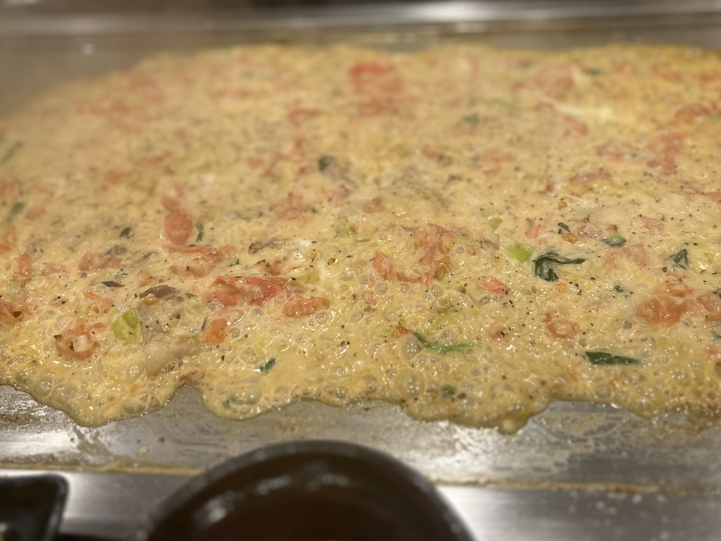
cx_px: 434
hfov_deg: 53.6
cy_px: 230
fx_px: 708
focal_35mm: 34
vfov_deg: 41.7
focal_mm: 5.7
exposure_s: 1/100
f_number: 1.5
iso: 100
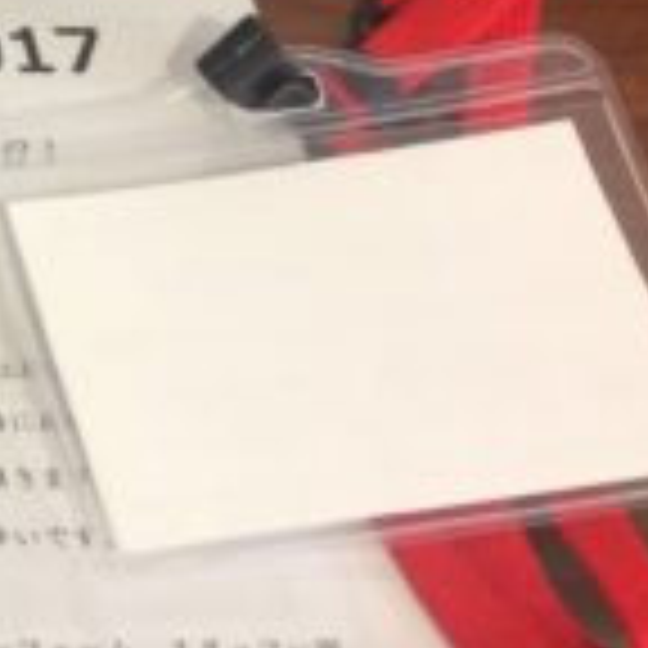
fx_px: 2414
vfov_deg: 14.8
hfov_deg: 13.0
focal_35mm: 114
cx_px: -698
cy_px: -140
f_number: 2.2
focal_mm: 4.15
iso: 125
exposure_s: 1/30
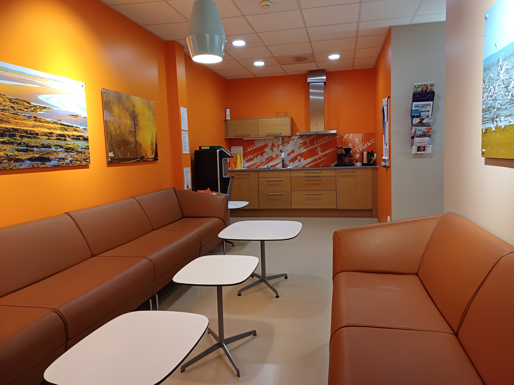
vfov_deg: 54.9
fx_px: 371
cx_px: 257
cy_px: 192
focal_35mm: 25
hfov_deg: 69.4
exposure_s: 1/50
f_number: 1.8
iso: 250
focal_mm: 4.65
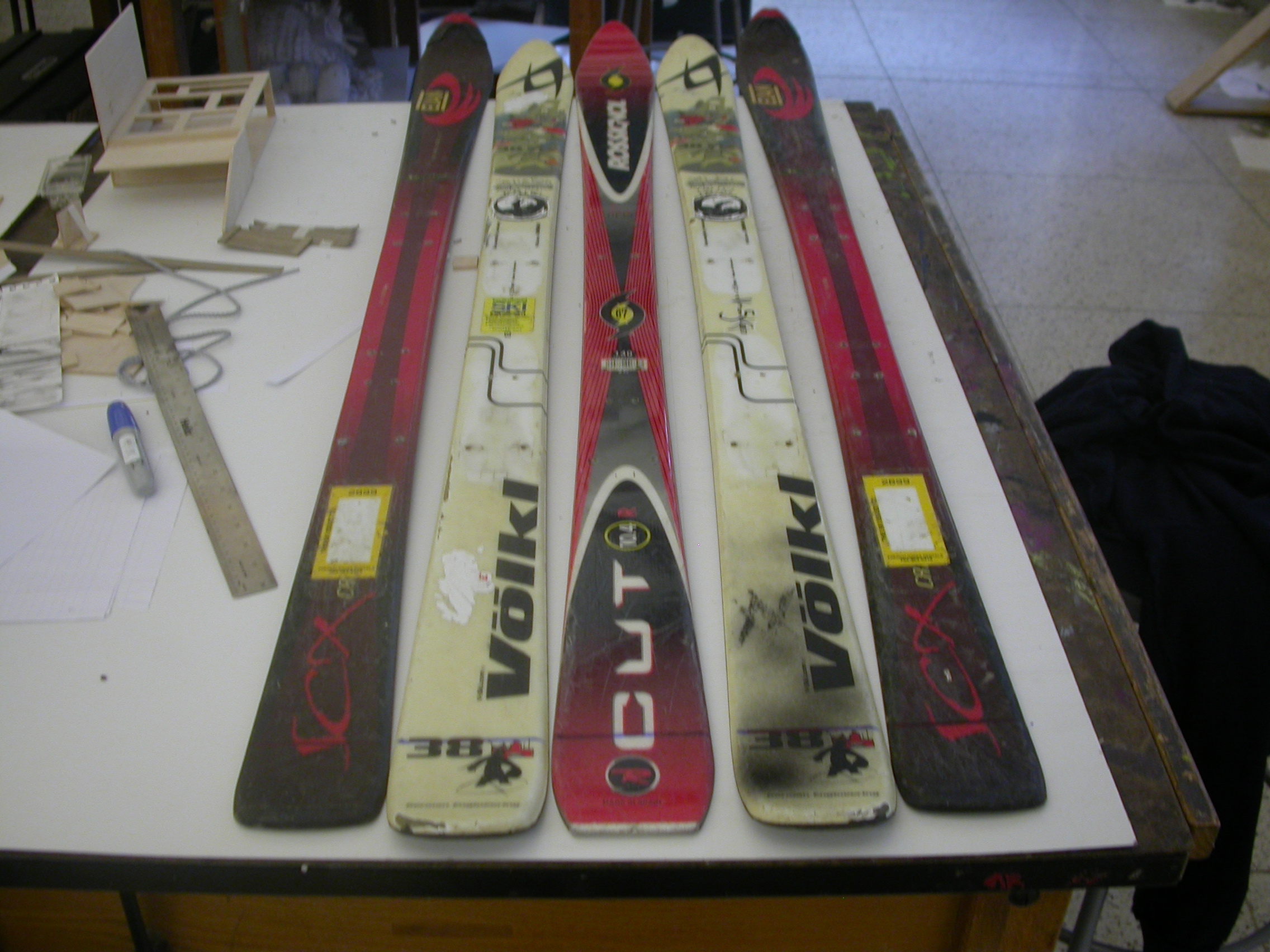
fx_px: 1394
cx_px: 635
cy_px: 476
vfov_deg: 37.7
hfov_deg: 49.0
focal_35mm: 38
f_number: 2.6
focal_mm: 7.85
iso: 100
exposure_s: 1/46.4
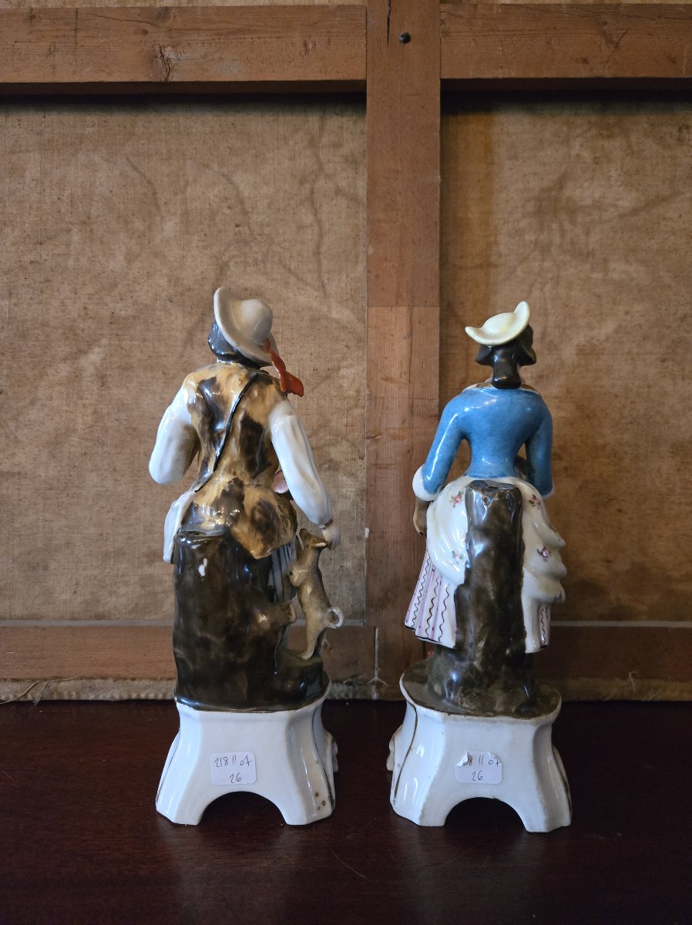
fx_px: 614
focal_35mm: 23
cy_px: 462
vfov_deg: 74.0
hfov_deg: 58.8
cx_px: 346
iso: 1600
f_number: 1.8
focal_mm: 5.4
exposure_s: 1/100
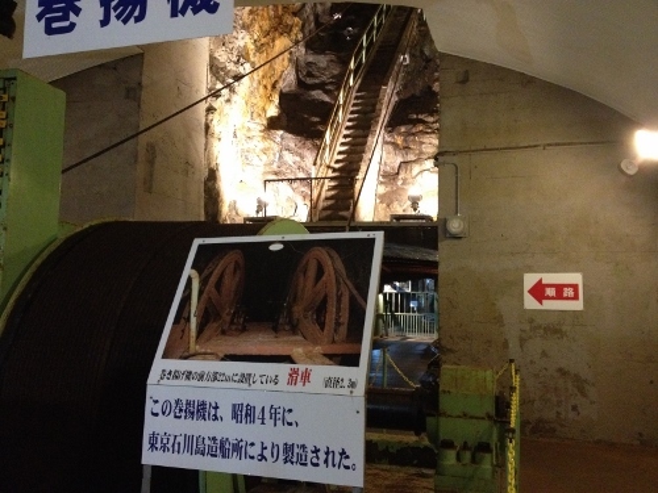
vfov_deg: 40.7
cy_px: 246
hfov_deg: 52.6
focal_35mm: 35
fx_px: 665
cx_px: 329
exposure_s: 1/15
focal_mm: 4.28
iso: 500
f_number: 2.4
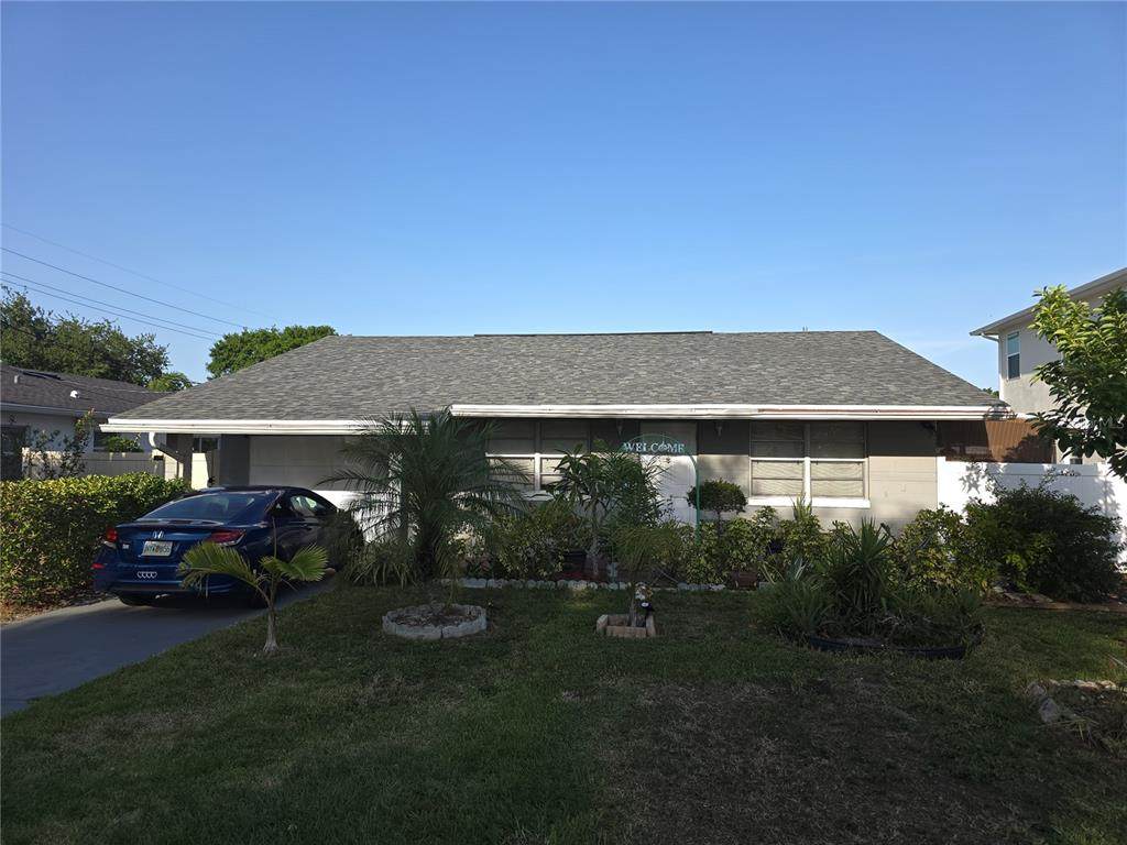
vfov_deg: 58.9
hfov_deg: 73.9
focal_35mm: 23
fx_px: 749
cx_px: 564
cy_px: 422
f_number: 1.7
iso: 12
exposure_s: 1/319
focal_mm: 6.3
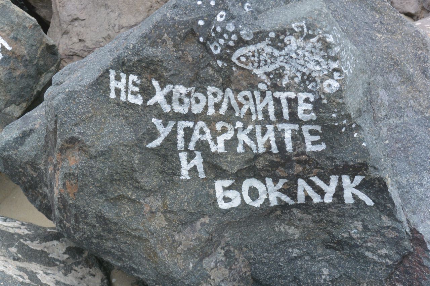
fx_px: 728
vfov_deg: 22.3
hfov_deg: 32.9
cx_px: 215
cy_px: 143
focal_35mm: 61
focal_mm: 22.7
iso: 200
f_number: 5
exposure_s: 1/160
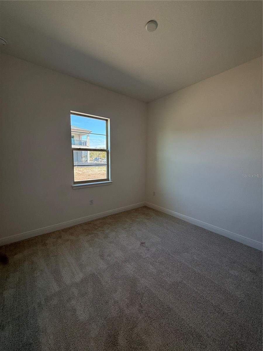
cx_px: 132
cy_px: 176
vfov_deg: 102.1
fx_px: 142
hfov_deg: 85.7
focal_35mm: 14
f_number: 2.2
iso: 50
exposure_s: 1/120
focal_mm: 2.22
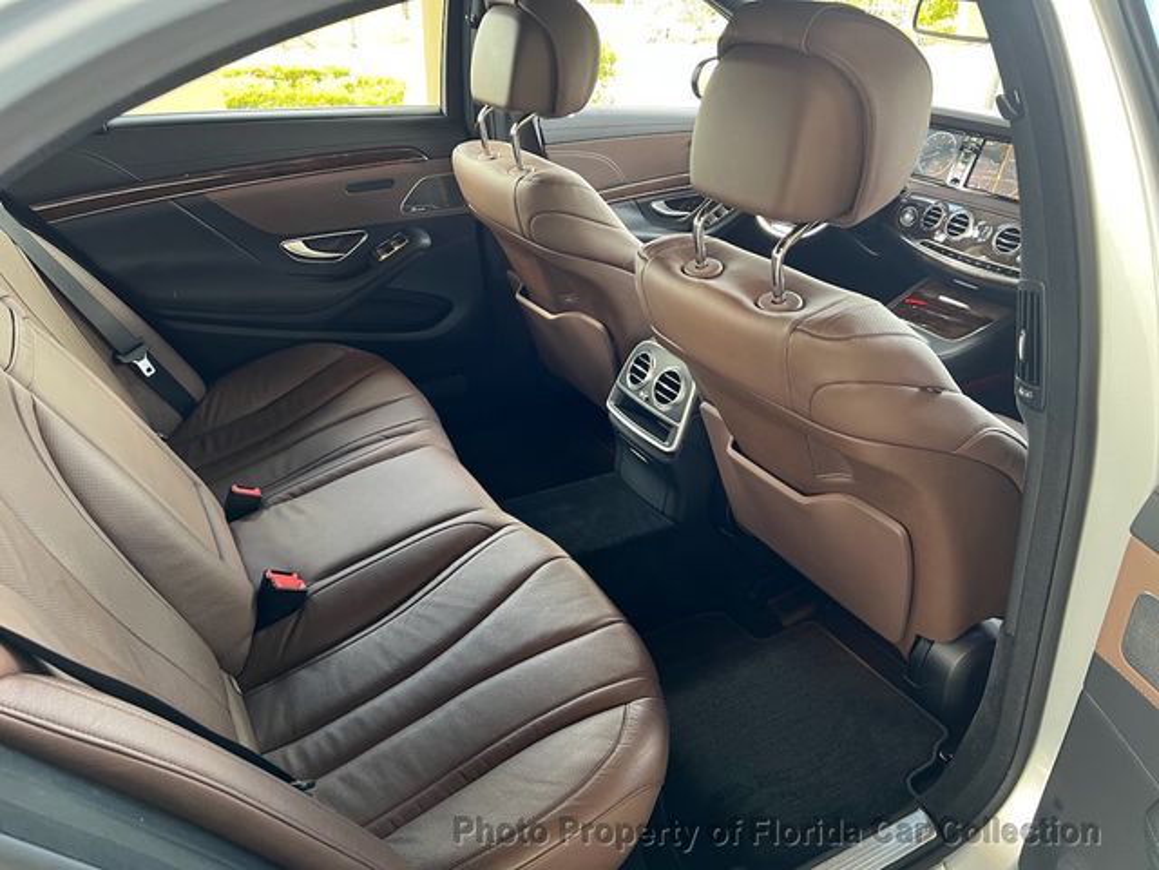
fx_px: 871
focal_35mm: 26
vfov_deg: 53.1
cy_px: 435
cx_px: 580
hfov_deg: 67.3
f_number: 1.5
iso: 125
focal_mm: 5.7
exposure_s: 1/66
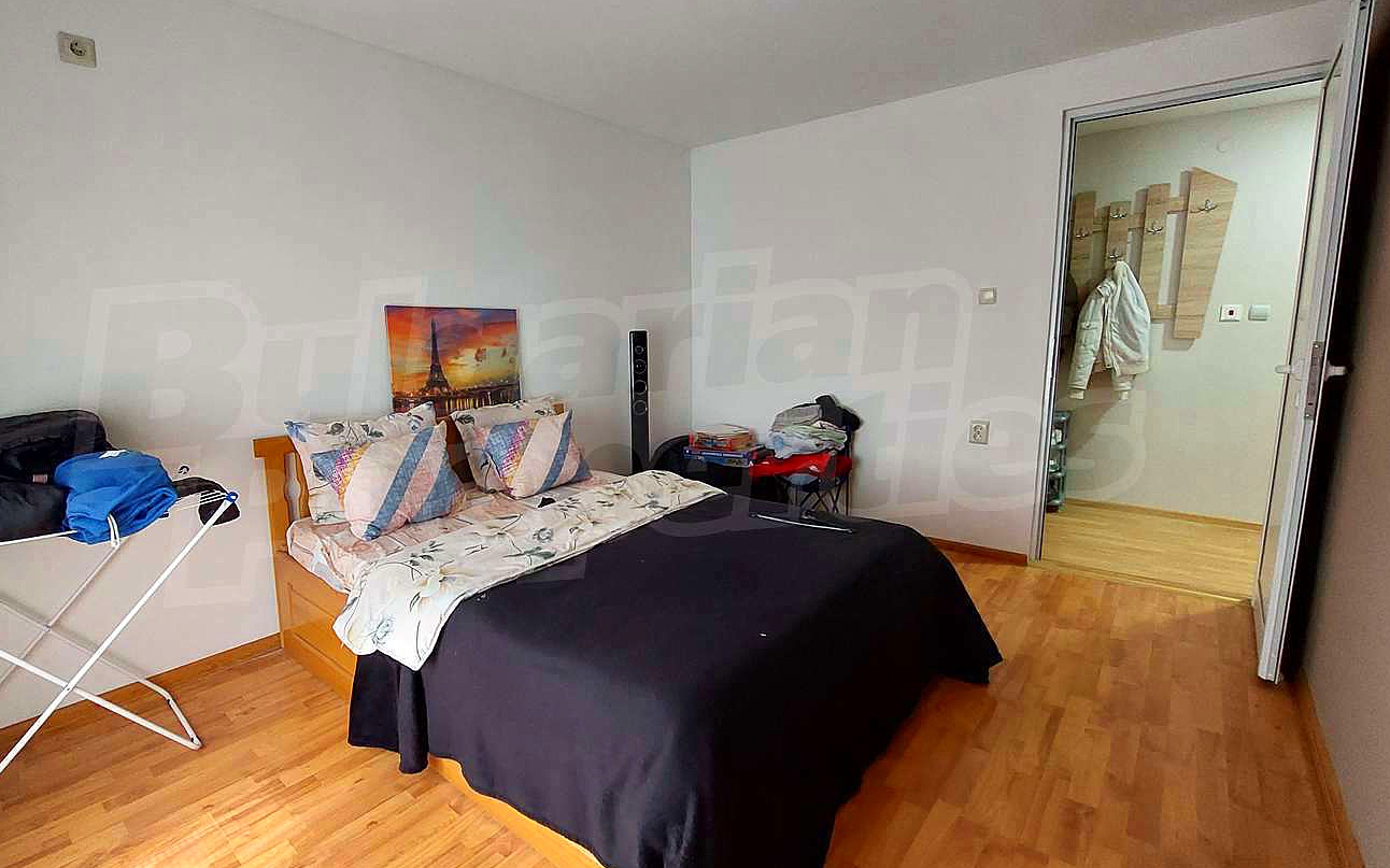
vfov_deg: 71.2
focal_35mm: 16
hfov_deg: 97.3
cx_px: 609
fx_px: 606
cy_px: 428
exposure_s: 1/50
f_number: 2.2
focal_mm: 1.74
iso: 320
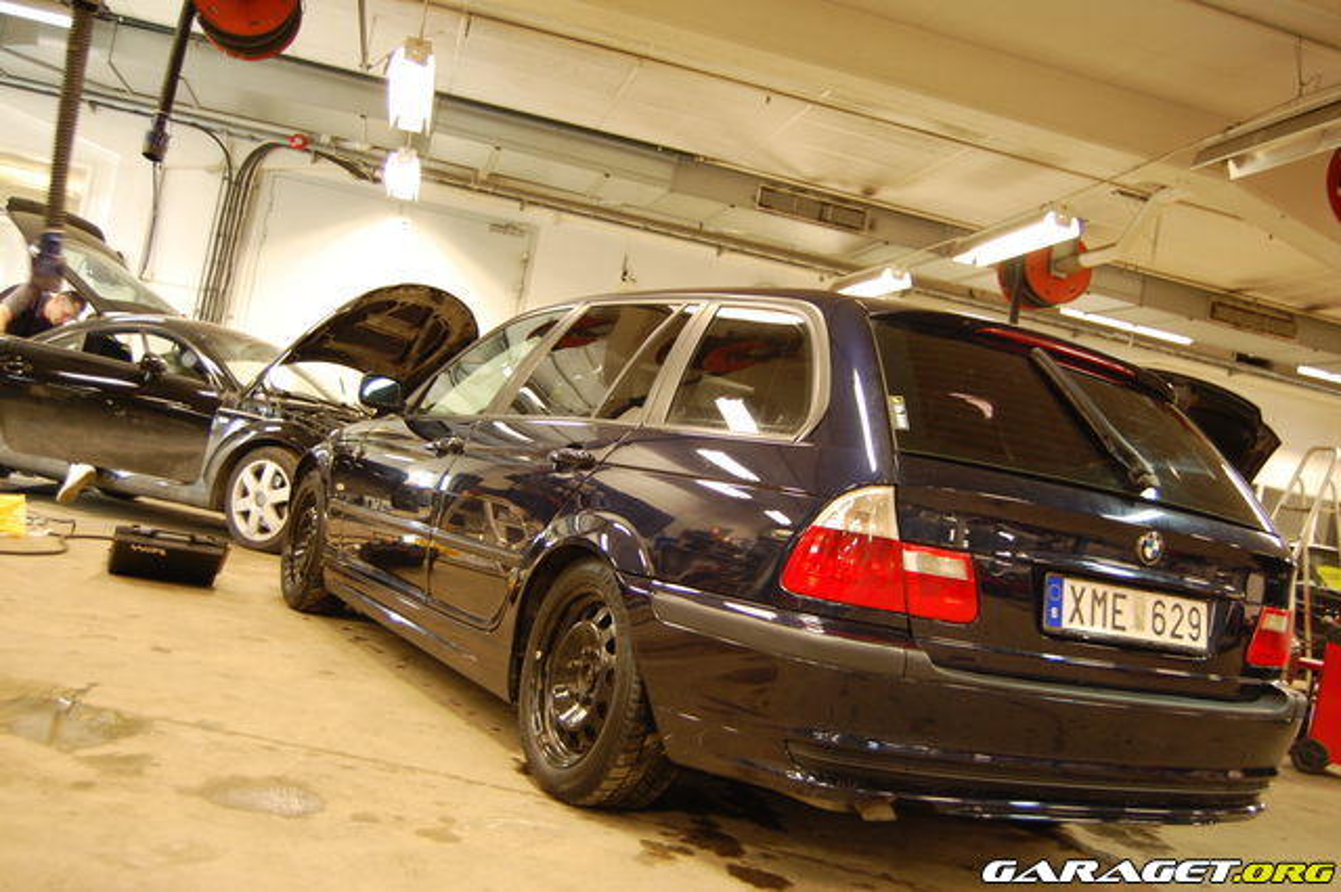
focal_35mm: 34
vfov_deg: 38.3
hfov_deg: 55.1
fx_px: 1284
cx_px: 670
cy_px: 446
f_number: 3.8
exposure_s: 1/20
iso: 800
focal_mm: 23
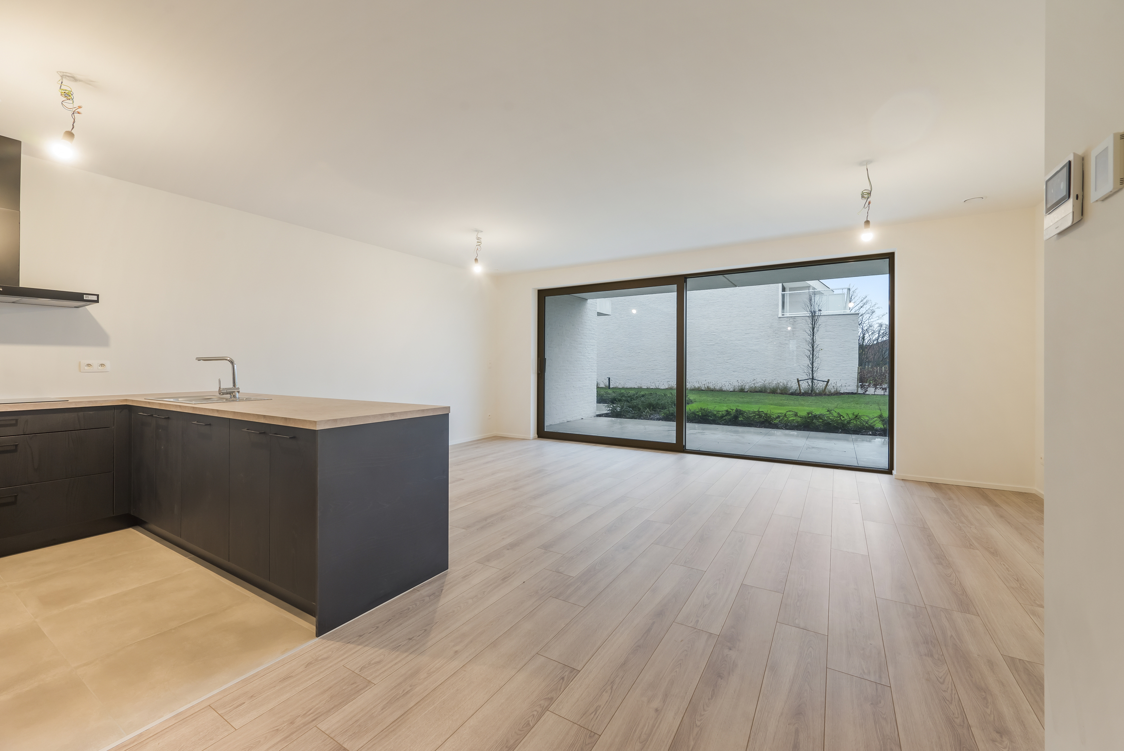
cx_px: 562
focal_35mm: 14
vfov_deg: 81.3
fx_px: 437
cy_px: 376
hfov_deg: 104.2
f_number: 8
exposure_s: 1/3
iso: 250
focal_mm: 14
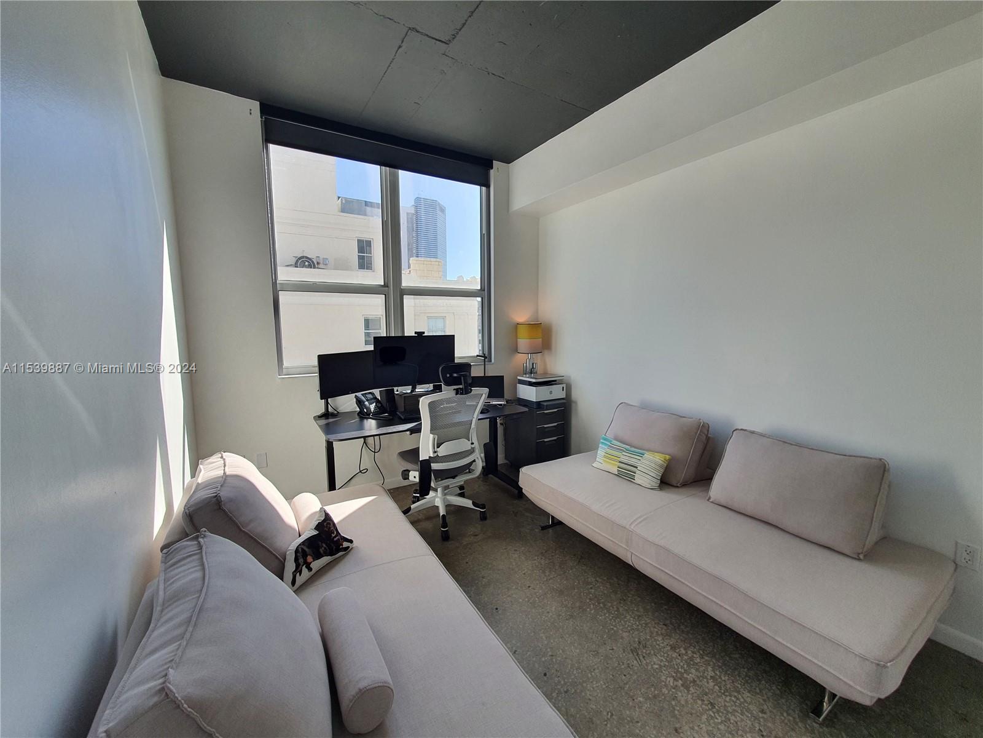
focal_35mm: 13
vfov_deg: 89.9
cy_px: 369
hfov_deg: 106.2
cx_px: 492
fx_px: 369
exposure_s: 1/255
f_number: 2.2
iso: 50
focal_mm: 1.8
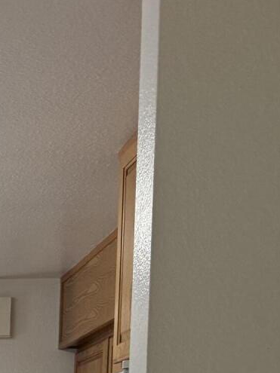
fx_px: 1047
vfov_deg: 18.2
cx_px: -249
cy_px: 543
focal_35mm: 97
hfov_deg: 13.4
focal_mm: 6.76
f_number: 1.78
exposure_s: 1/98
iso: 200
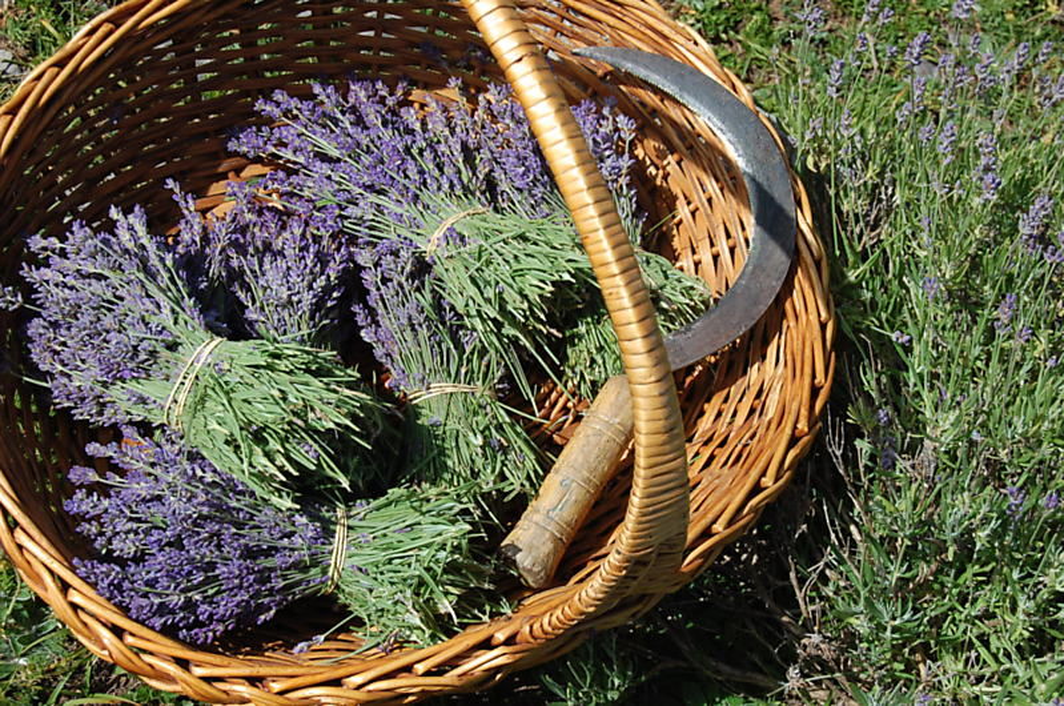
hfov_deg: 29.3
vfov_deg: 19.7
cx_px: 532
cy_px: 353
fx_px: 2036
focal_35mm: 69
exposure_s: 1/320
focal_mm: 46
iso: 200
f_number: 9
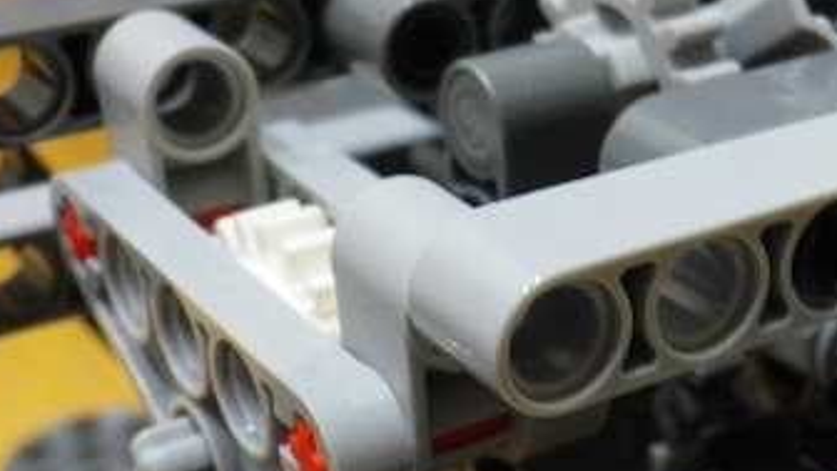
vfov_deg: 14.2
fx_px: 1886
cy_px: 339
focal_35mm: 85
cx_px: 735
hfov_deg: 24.4
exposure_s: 1/6
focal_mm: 7.3
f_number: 3.9
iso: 400
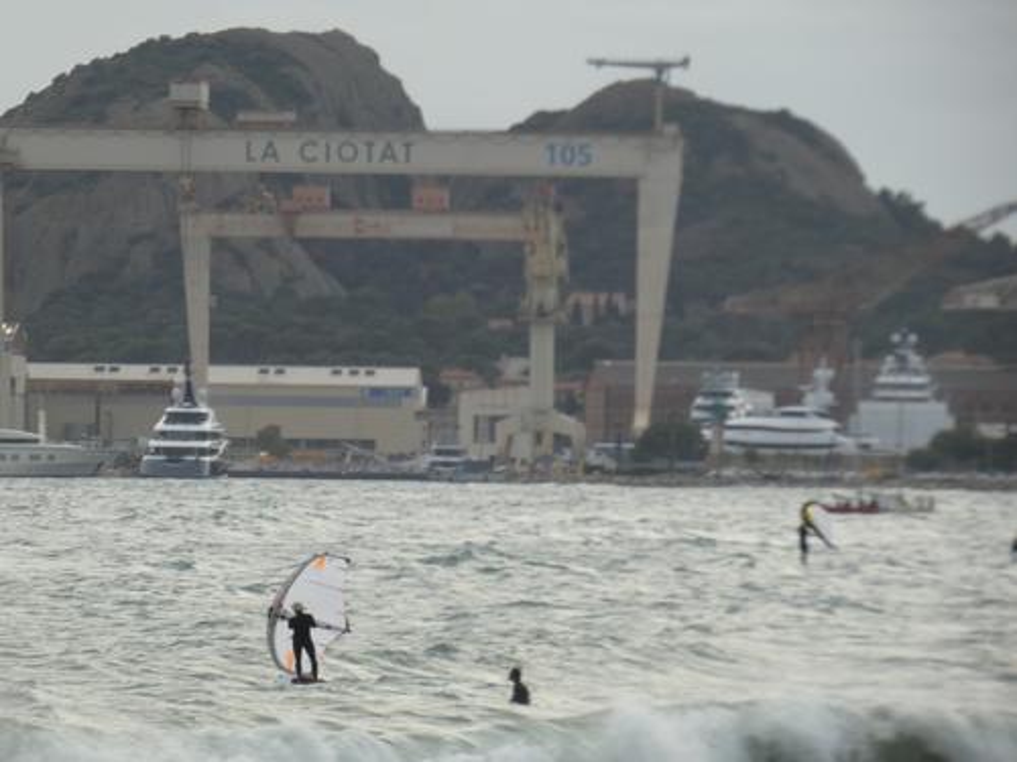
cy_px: 381
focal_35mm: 400
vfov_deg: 3.7
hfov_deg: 5.0
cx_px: 508
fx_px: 11752
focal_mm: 71.7
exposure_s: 1/125
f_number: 5.6
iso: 80
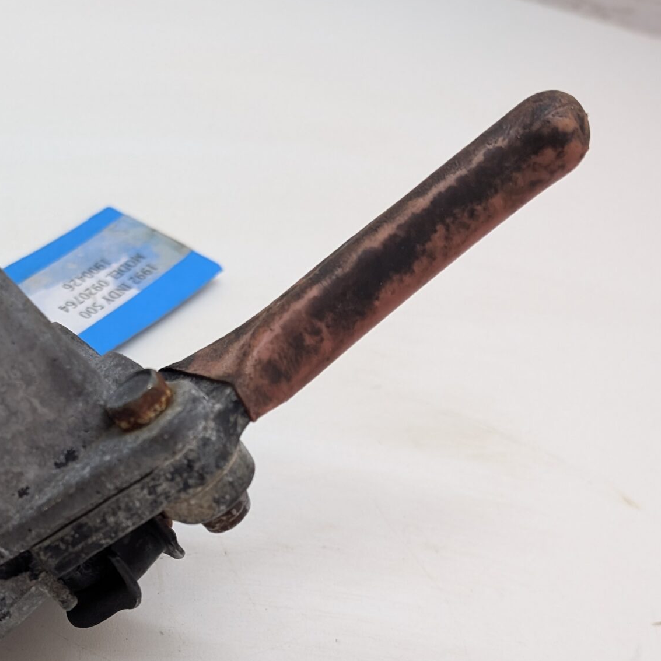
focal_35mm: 48
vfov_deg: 35.1
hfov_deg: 34.4
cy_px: 428
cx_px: 146
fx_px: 1037
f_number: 1.68
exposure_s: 1/122
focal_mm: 6.9
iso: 183
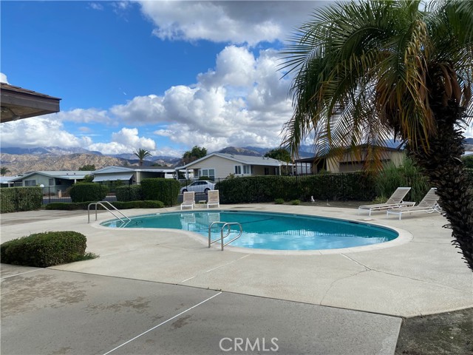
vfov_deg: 53.1
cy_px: 178
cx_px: 236
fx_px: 355
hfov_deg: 67.3
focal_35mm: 26
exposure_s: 1/3040
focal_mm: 4.25
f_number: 1.8
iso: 32
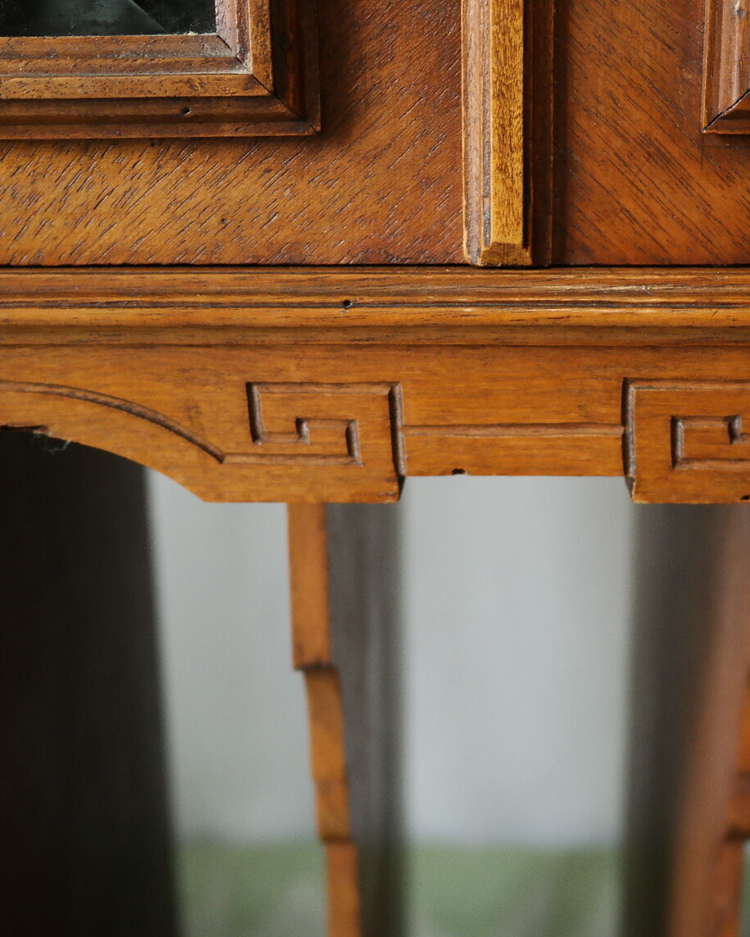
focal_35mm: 61
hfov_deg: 24.8
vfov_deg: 31.0
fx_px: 1692
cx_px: 518
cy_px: 469
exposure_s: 1/30
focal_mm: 28
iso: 800
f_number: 6.3
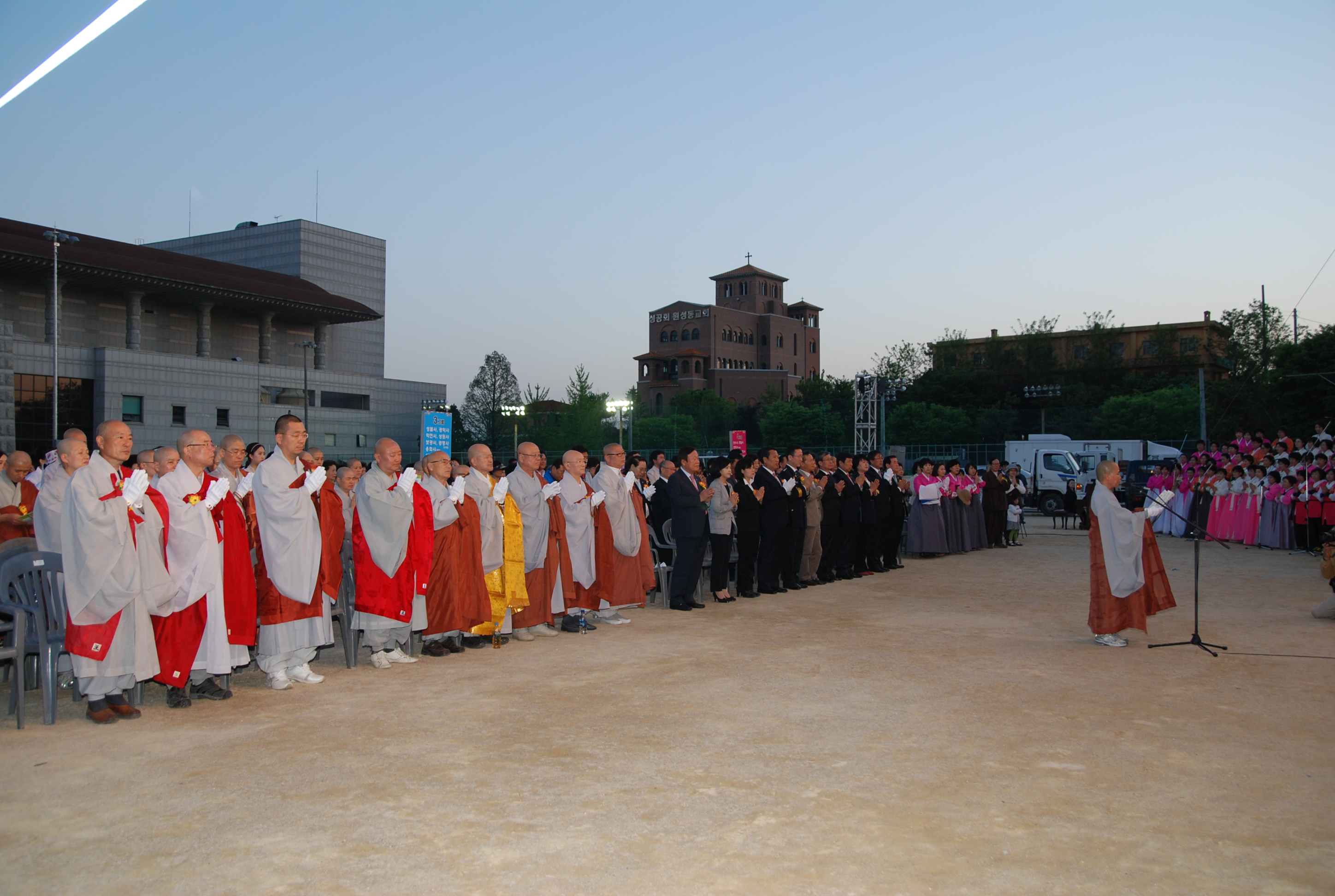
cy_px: 448
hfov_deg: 61.8
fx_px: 1115
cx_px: 668
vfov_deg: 43.8
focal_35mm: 30
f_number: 4
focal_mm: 20
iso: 200
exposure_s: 1/60
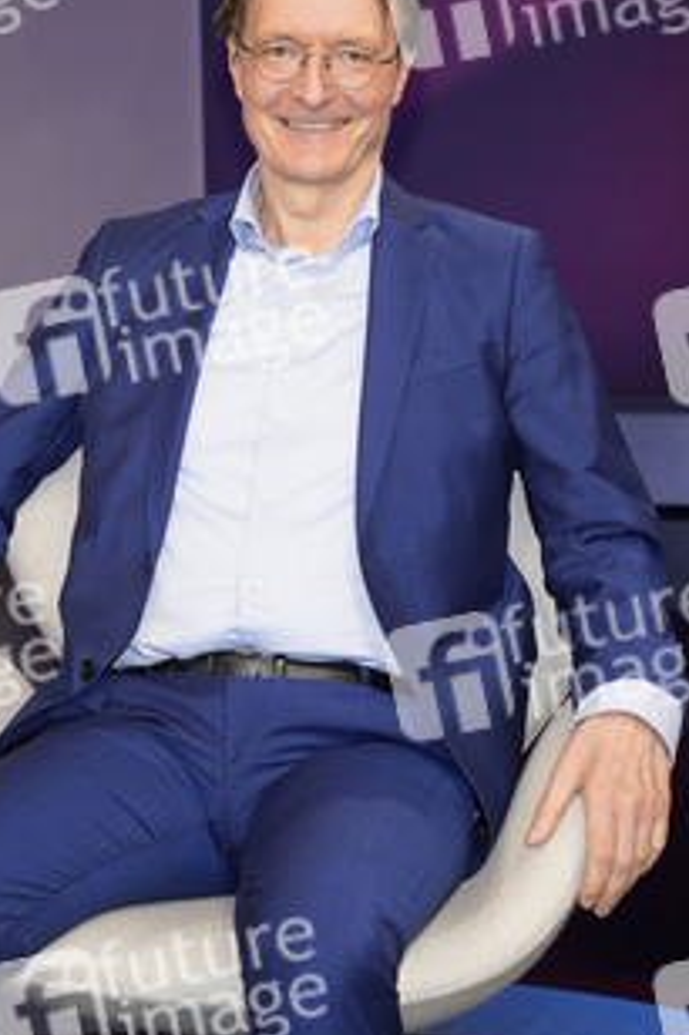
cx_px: 252
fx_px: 2127
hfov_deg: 18.4
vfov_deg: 27.4
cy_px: 494
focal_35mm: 74
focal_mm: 57
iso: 2000
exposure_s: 1/160
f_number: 5.6
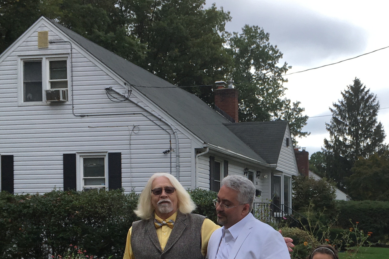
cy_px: 230
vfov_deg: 21.1
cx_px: 305
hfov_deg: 31.2
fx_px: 681
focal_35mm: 63
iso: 25
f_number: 2.2
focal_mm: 4.15
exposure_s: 1/986
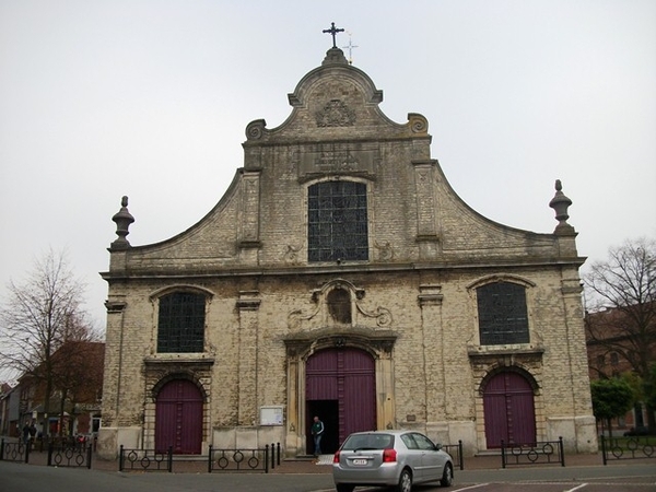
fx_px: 606
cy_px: 246
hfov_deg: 56.8
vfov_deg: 44.2
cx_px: 328
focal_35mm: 32
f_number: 2.9
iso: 80
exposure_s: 1/400
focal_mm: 5.7
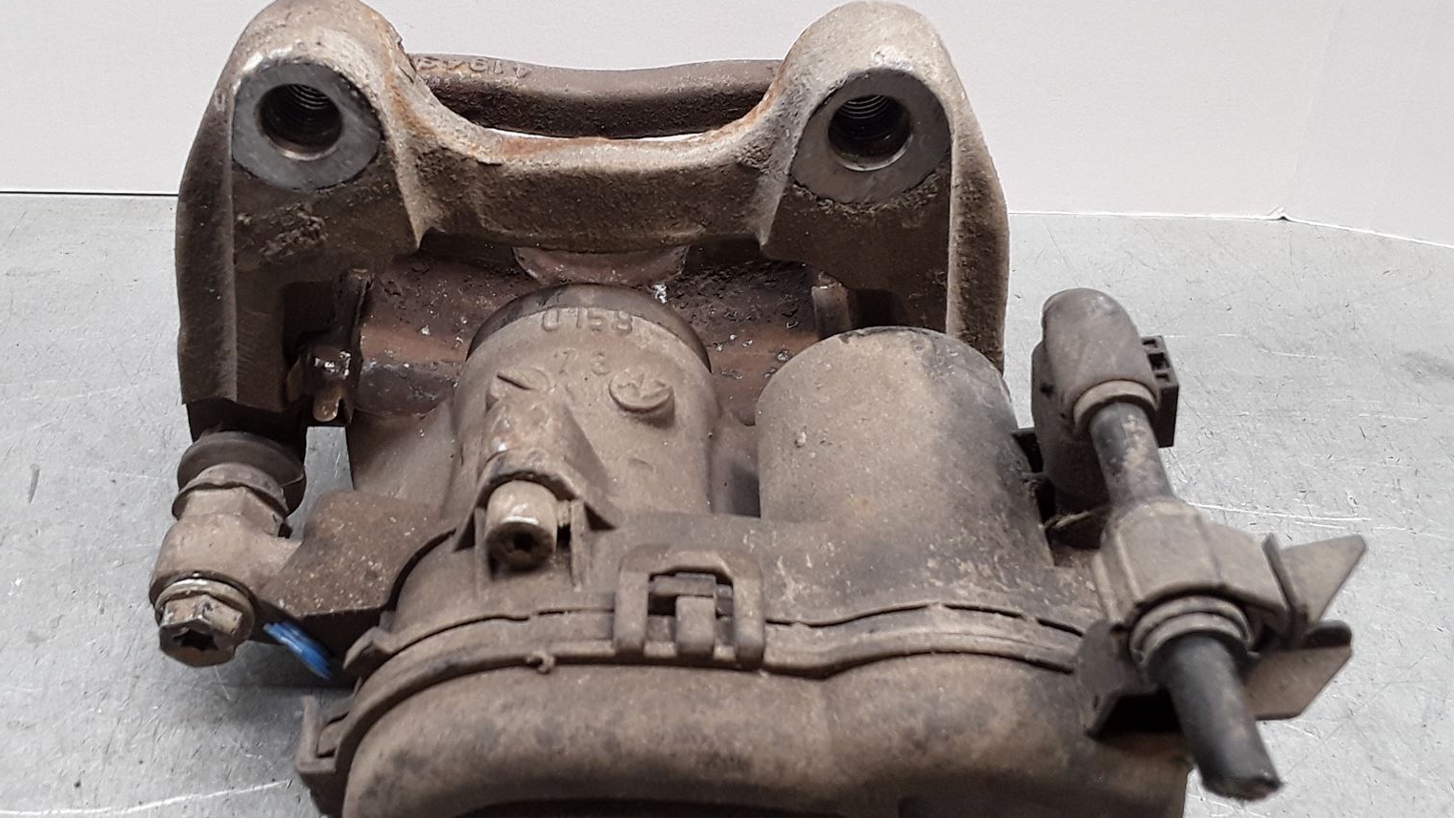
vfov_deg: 29.0
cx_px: 606
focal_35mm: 41
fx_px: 1581
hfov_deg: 49.2
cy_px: 402
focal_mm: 2.91
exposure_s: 1/50
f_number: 1.9
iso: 50
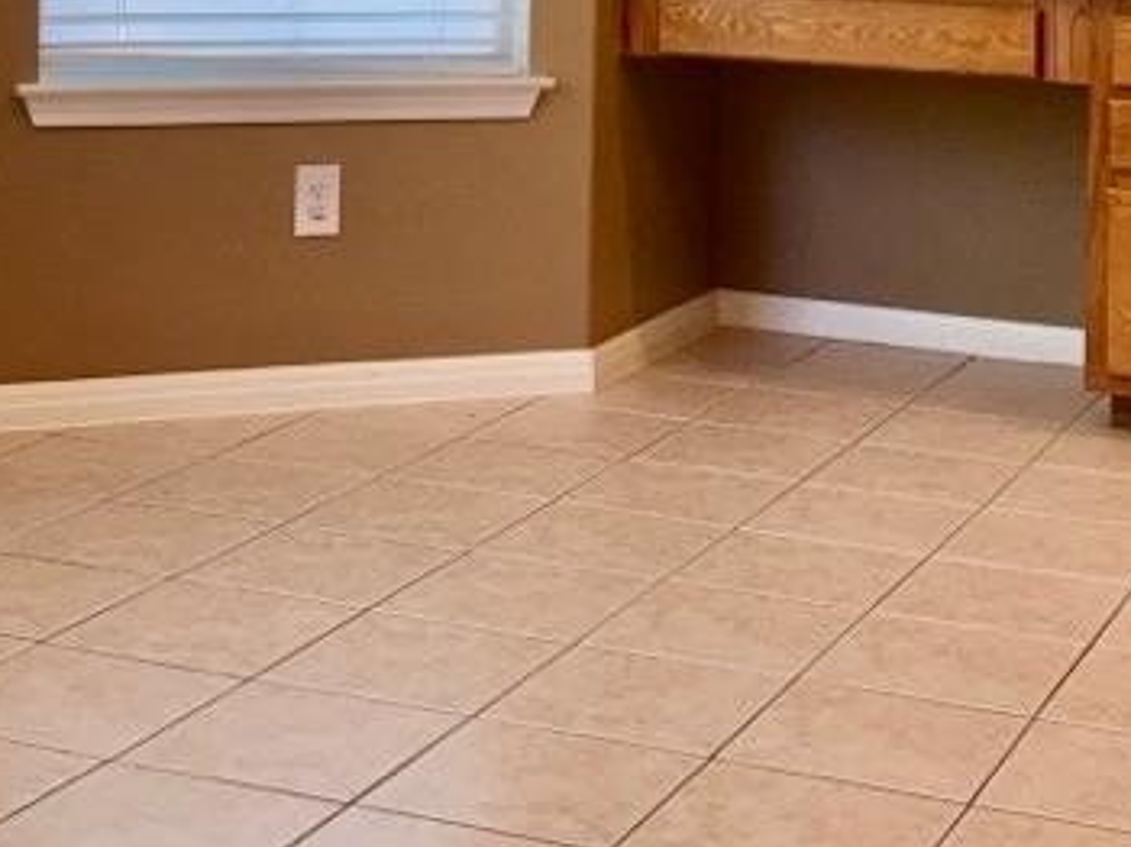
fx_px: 2579
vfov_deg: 17.6
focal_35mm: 79
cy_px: -207
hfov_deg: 24.7
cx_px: 656
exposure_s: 1/60
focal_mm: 3
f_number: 1.8
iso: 25
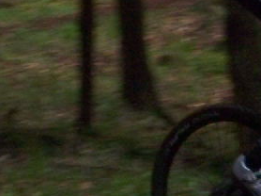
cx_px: 238
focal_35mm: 337
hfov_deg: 5.9
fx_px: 2539
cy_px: 8
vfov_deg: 4.4
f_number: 4.4
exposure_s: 1/125
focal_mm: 19.2
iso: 400
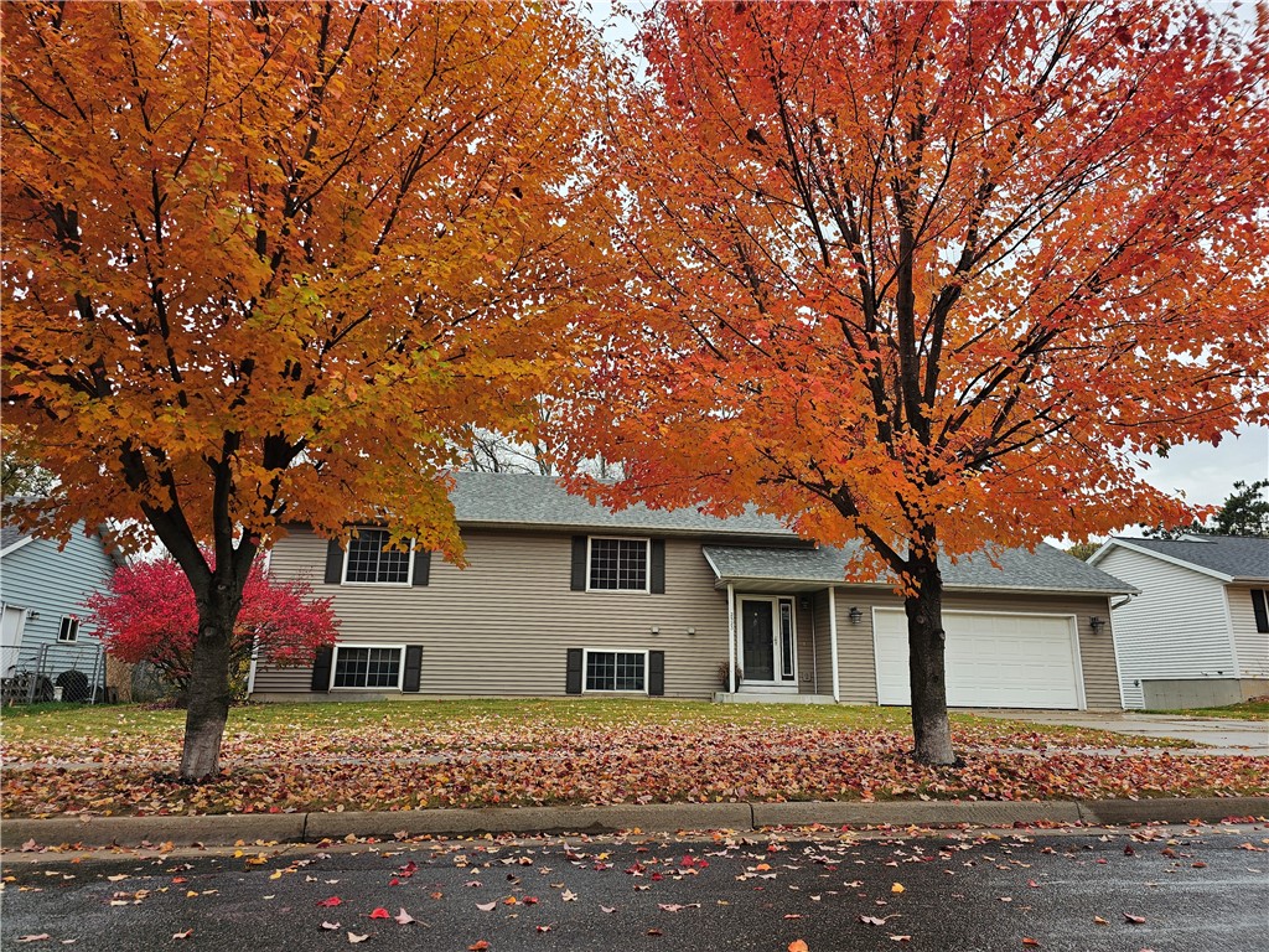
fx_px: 843
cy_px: 476
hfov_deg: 73.9
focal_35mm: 23
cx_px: 634
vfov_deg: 58.9
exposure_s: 1/120
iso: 12
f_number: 1.7
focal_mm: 6.3
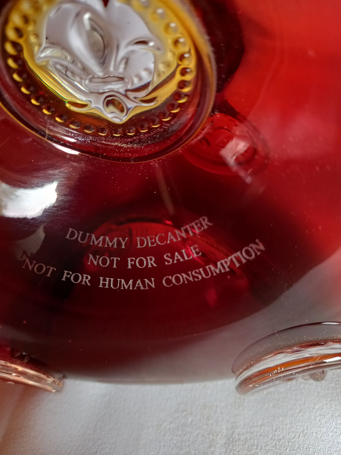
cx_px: 170
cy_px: 228
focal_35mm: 25
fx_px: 328
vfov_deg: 69.4
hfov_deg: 54.9
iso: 320
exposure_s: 1/24
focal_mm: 4.6
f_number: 2
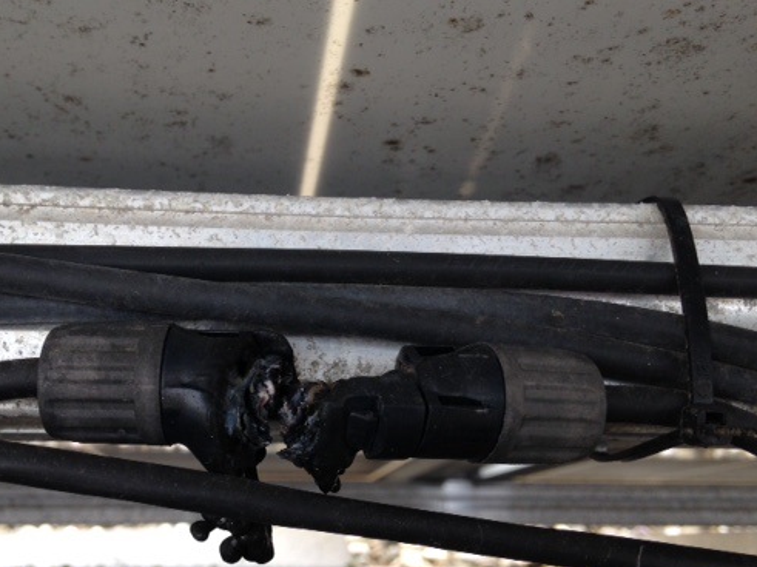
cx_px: 315
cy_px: 368
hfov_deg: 43.7
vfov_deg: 33.3
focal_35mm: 43
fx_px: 940
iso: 50
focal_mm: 4.12
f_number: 2.4
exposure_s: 1/213
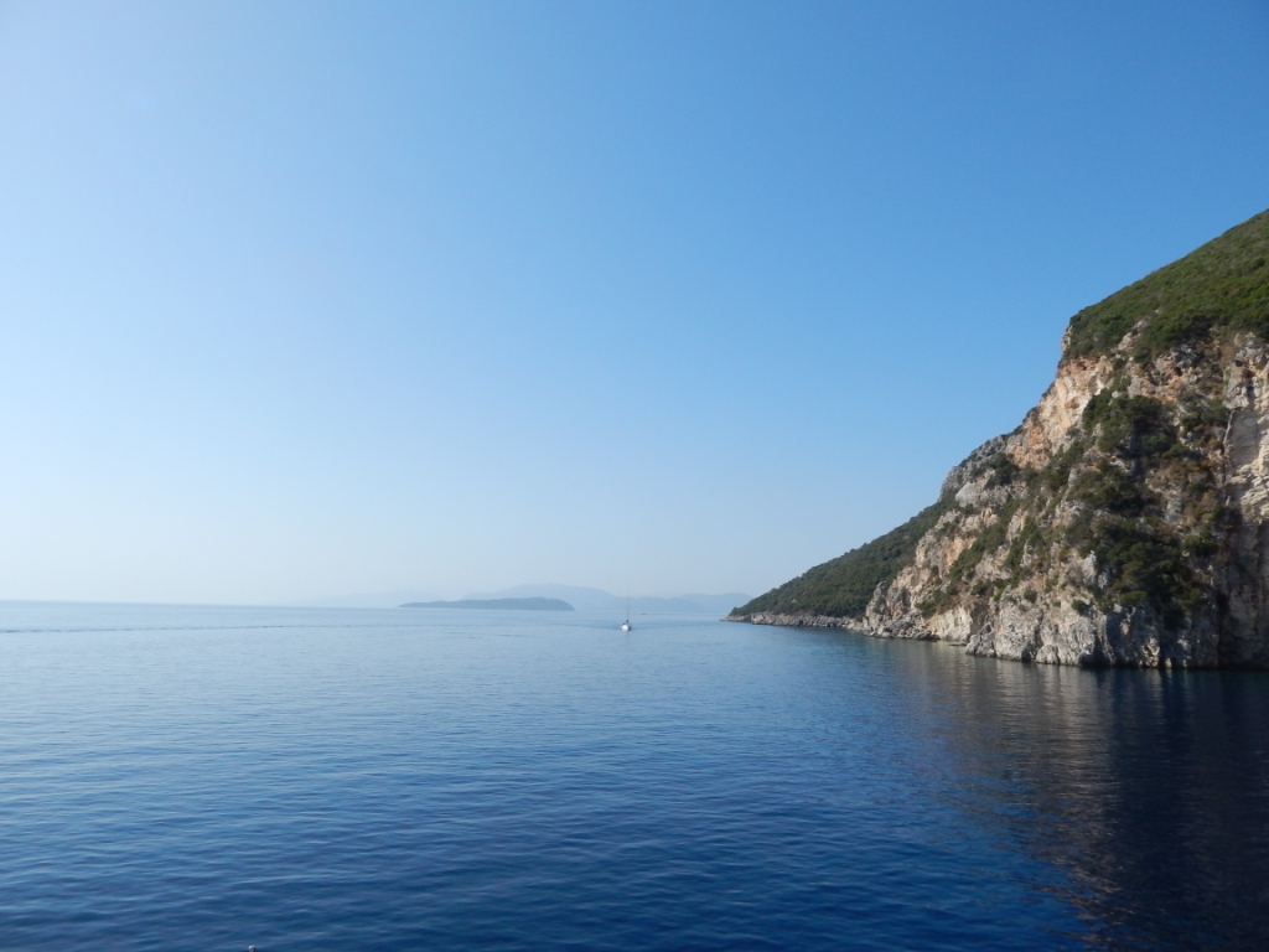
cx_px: 634
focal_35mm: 22
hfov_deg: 76.4
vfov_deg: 61.1
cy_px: 476
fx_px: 807
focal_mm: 4
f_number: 6
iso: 125
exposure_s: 1/640
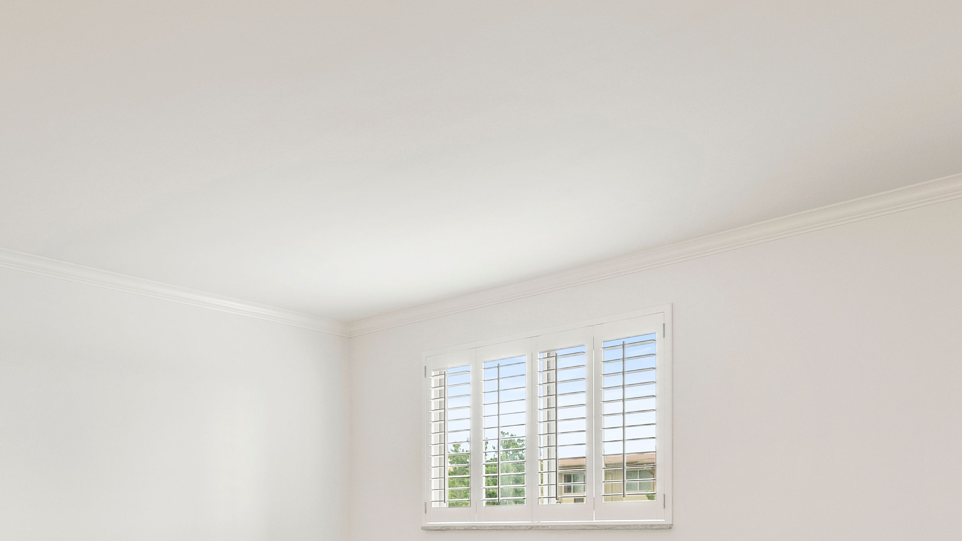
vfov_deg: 32.0
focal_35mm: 34
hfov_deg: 57.6
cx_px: 388
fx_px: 867
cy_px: 540
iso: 640
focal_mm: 18
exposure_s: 1/2
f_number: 8
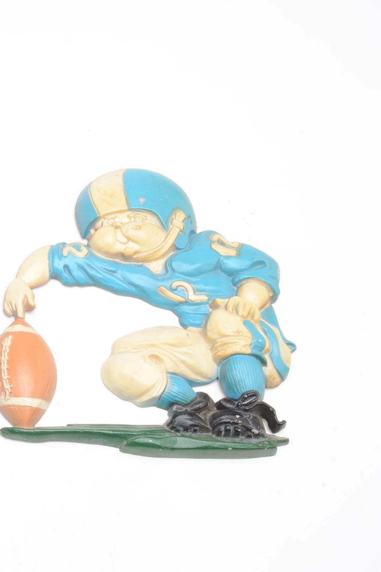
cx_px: -48
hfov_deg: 23.0
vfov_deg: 36.2
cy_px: 283
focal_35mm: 55
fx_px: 873
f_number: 22
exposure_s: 1/160
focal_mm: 24
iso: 200
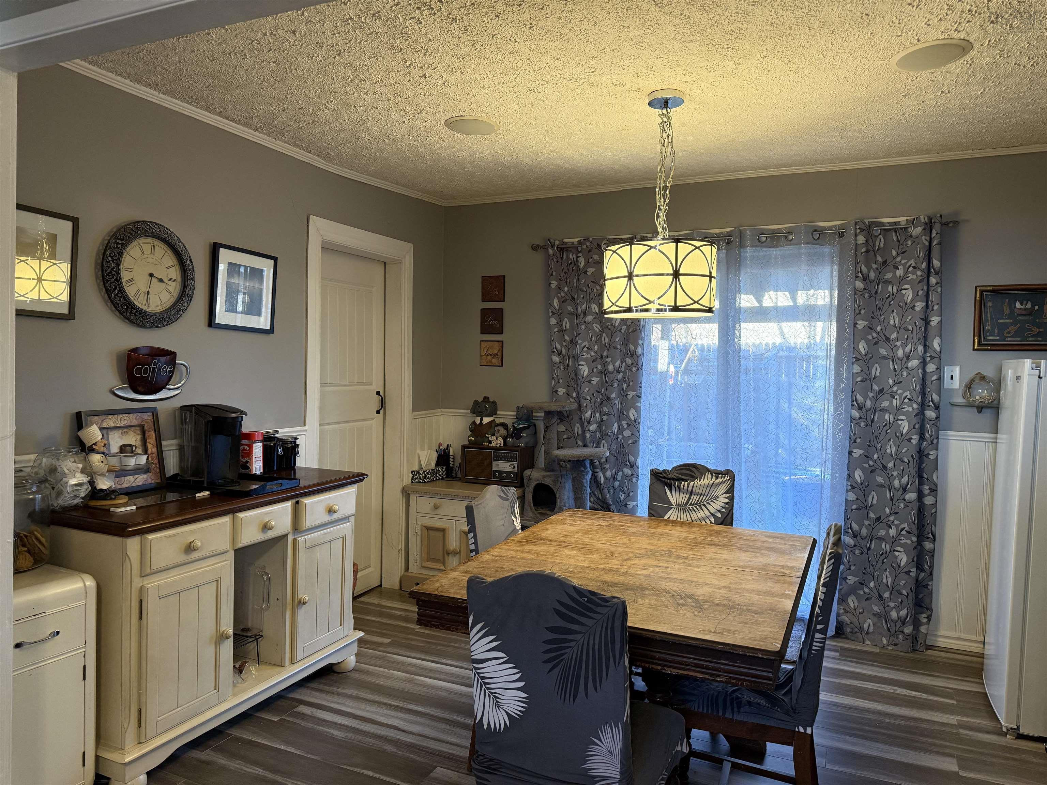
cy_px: 392
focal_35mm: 24
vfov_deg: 56.8
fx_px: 726
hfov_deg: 71.6
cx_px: 524
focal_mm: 6.76
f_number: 1.78
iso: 250
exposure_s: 1/60
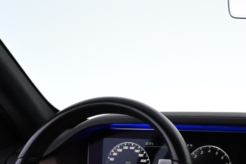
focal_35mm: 117
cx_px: 213
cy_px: 198
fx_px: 799
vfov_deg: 11.5
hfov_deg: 17.3
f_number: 4.5
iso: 4500
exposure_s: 1/60
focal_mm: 28
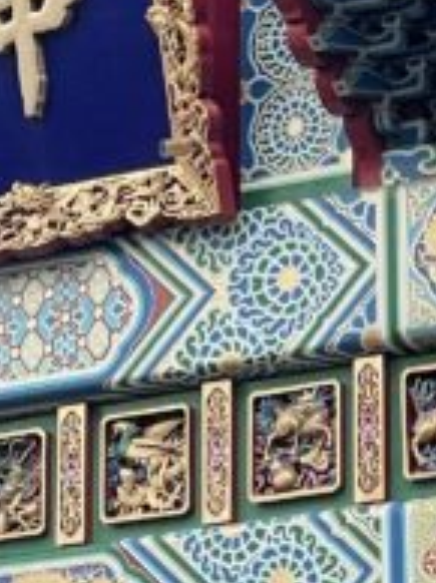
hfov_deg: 5.4
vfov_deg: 7.2
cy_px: 105
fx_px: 4628
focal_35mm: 275
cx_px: 69
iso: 25
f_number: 2
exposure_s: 1/255
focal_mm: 6
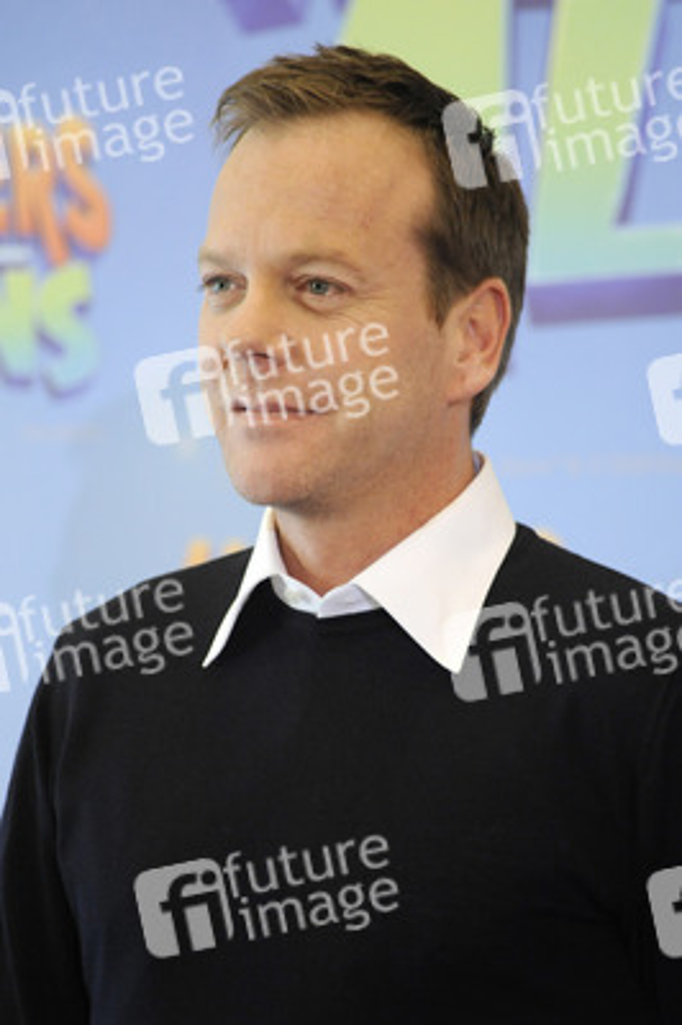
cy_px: 512
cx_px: 341
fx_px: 7685
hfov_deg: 5.1
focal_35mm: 270
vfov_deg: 7.6
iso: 4000
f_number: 5.6
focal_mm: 270
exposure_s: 1/160
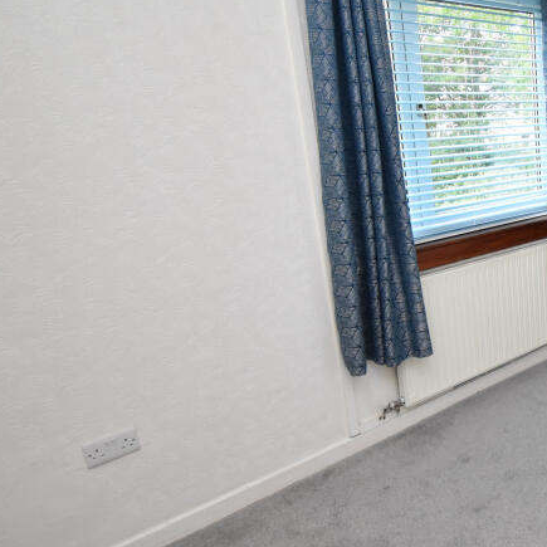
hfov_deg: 44.5
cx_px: 566
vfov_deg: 54.0
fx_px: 536
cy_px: 263
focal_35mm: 30
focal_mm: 10
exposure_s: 1/125
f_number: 4.5
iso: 1400
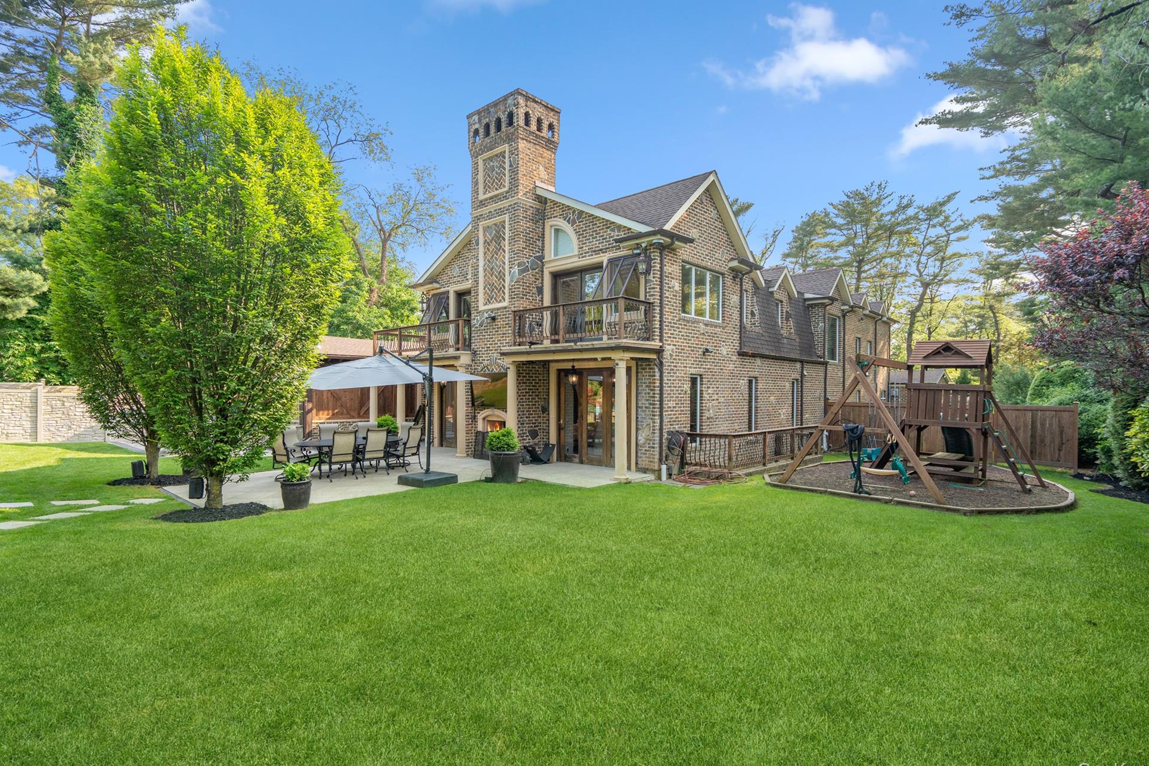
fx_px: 542
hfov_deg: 93.3
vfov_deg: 70.4
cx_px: 588
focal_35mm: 17
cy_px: 378
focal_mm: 16
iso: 800
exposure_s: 1/500
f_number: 5
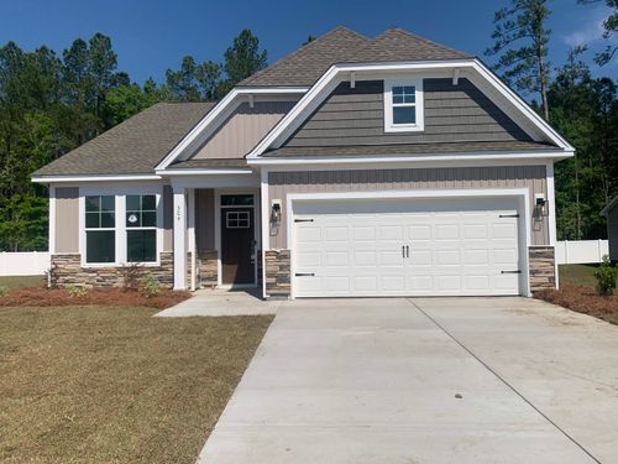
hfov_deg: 67.3
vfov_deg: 53.1
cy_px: 232
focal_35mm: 26
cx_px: 309
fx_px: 464
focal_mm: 4.25
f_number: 1.8
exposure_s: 1/5405
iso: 25
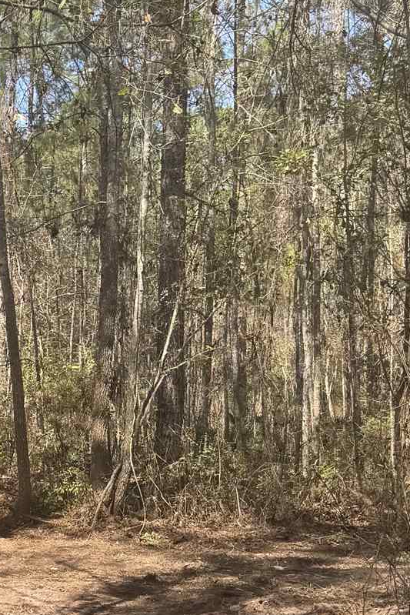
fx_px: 1229
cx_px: -253
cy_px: 477
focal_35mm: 72
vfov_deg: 27.6
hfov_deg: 16.7
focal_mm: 6.76
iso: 80
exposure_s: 1/980
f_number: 1.78
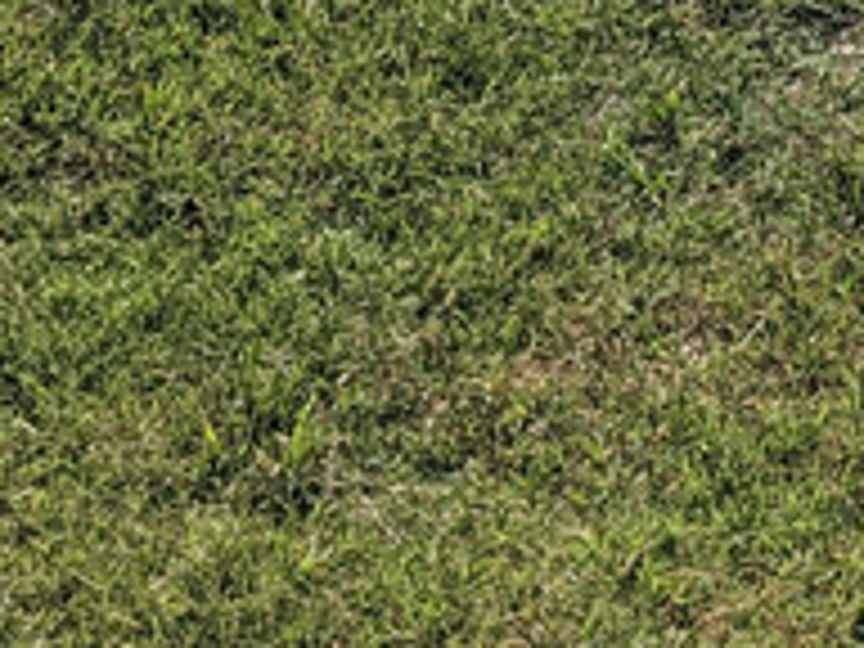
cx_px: 983
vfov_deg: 9.1
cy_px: -801
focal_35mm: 150
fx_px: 3744
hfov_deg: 12.9
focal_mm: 4.44
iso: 52
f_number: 1.8
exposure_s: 1/4695
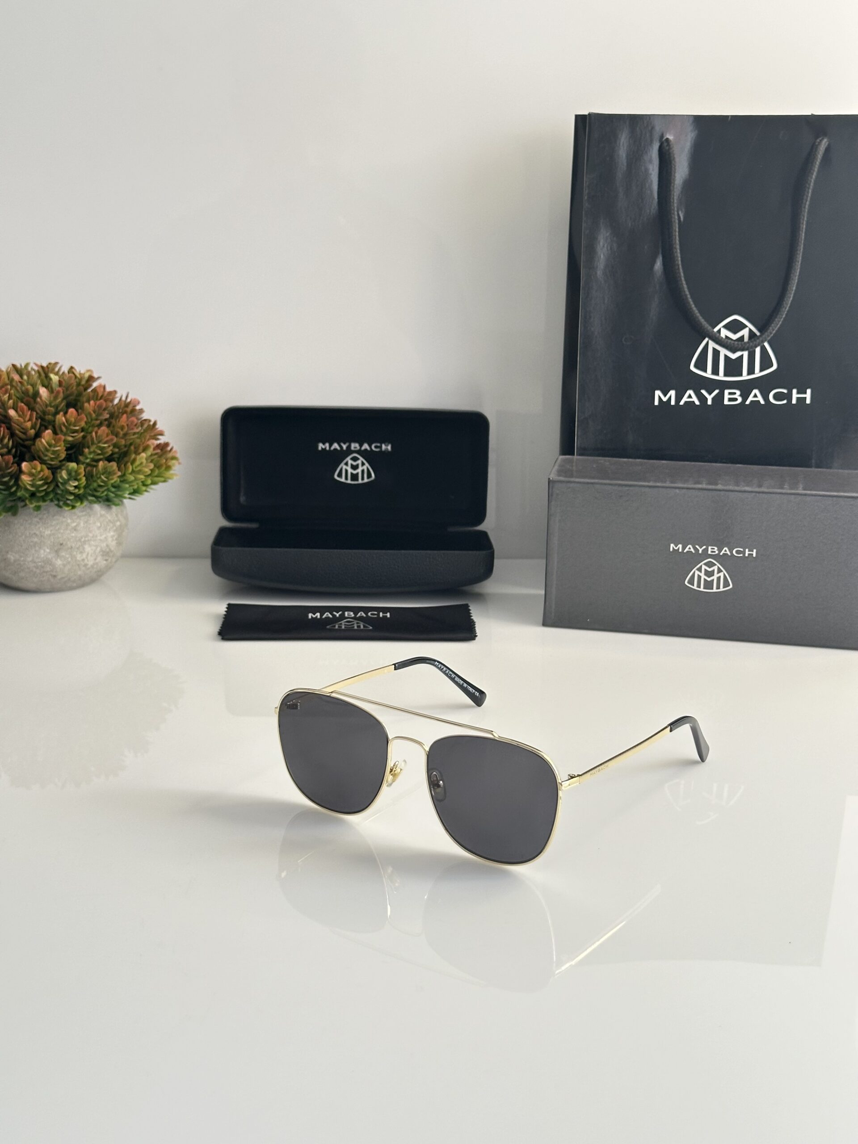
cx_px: 429
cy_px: 572
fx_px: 1586
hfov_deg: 30.3
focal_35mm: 48
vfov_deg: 39.7
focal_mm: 6.86
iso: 80
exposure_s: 1/72
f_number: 1.78
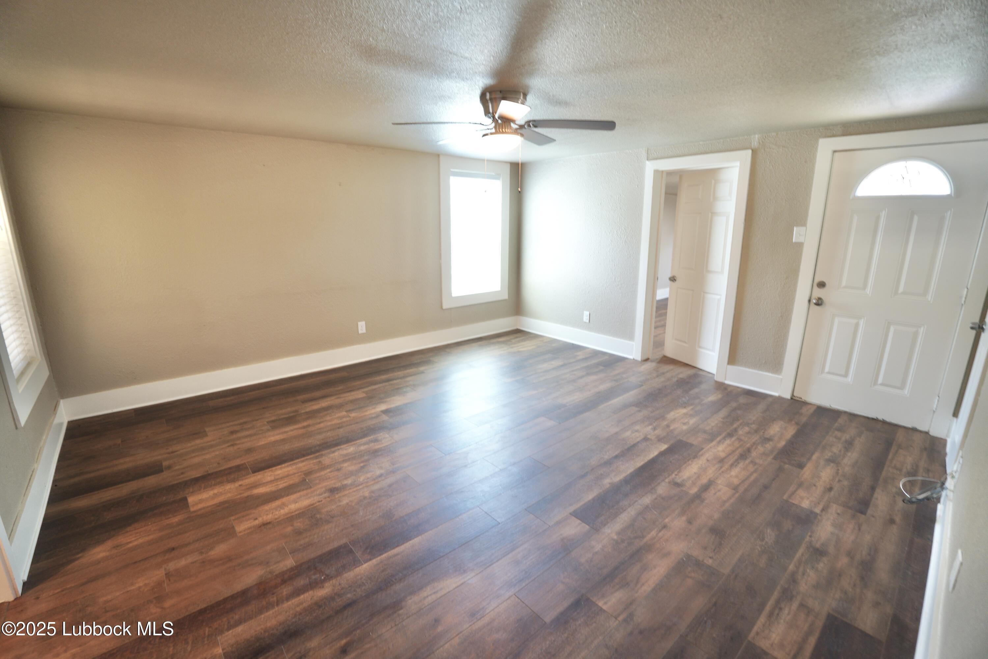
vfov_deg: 77.3
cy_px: 330
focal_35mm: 15
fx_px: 412
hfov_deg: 100.4
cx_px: 494
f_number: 2.8
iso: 500
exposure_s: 1/30
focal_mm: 10
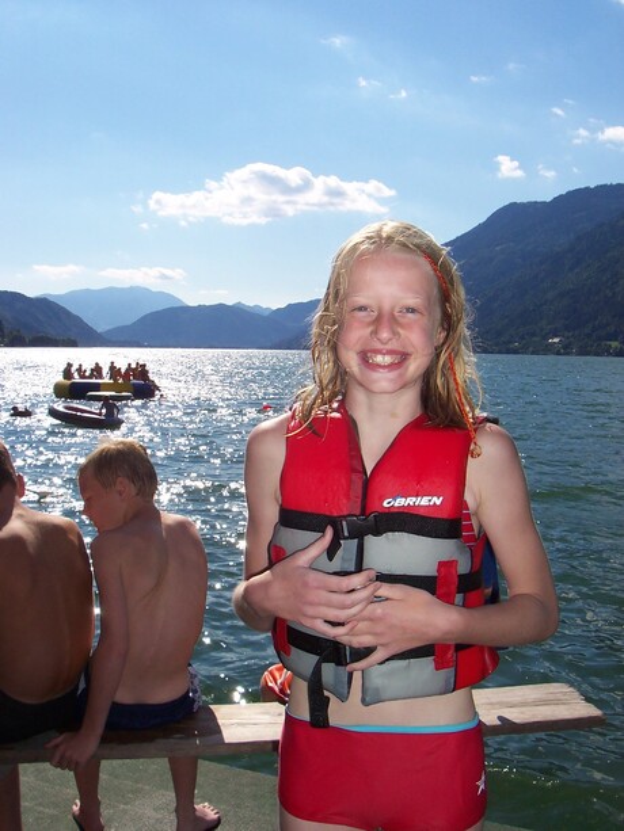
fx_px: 889
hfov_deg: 38.7
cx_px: 312
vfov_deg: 50.1
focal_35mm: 37
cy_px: 416
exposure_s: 1/1000
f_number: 5.6
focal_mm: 5.6
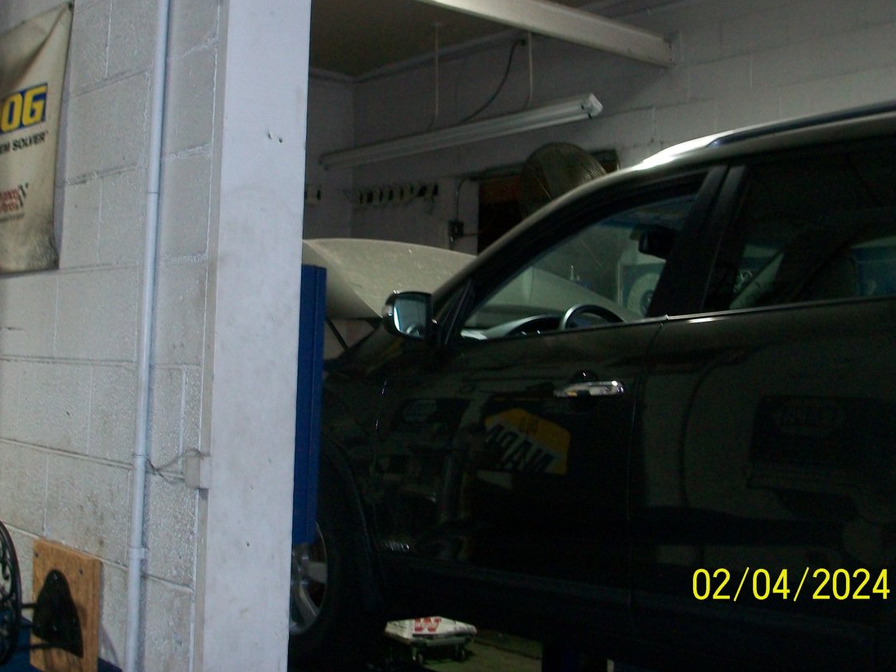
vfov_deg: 30.6
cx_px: 334
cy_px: 224
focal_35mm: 47
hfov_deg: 40.2
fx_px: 1216
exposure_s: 1/60
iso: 120
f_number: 2.8
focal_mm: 5.7
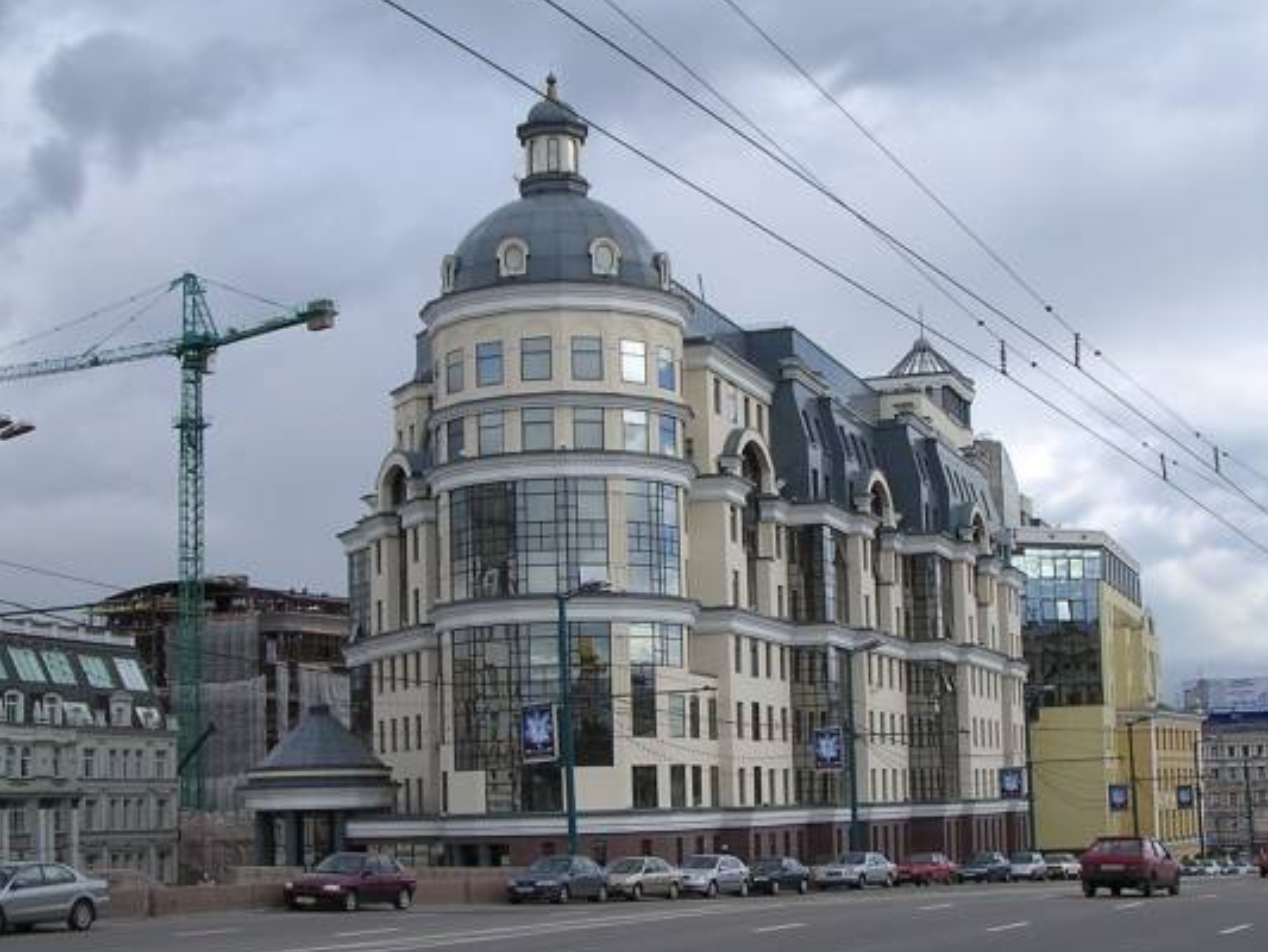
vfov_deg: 25.6
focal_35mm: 57
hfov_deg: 33.8
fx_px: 2088
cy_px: 588
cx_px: 645
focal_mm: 5.8
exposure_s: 1/299
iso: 100
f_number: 5.6
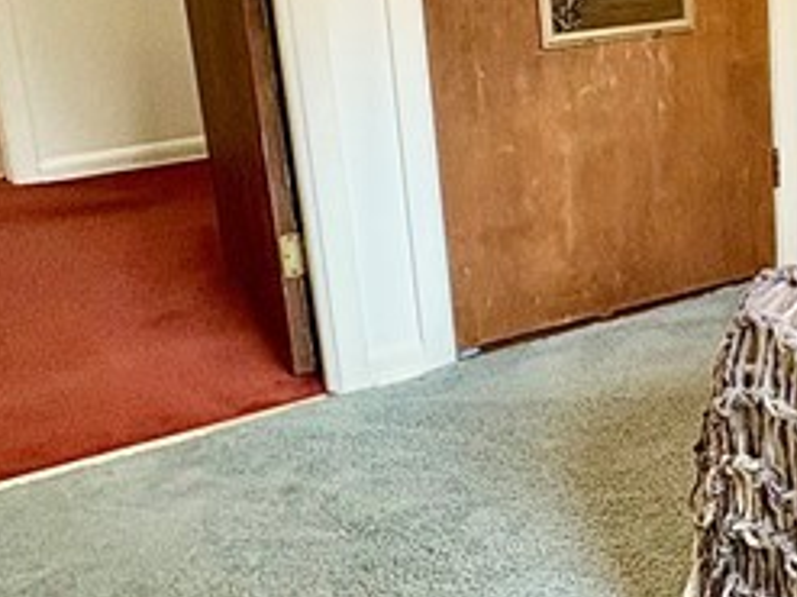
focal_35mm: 58
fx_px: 1335
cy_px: 81
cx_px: 1116
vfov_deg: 24.6
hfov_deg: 26.5
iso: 160
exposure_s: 1/60
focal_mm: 2.22
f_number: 2.2
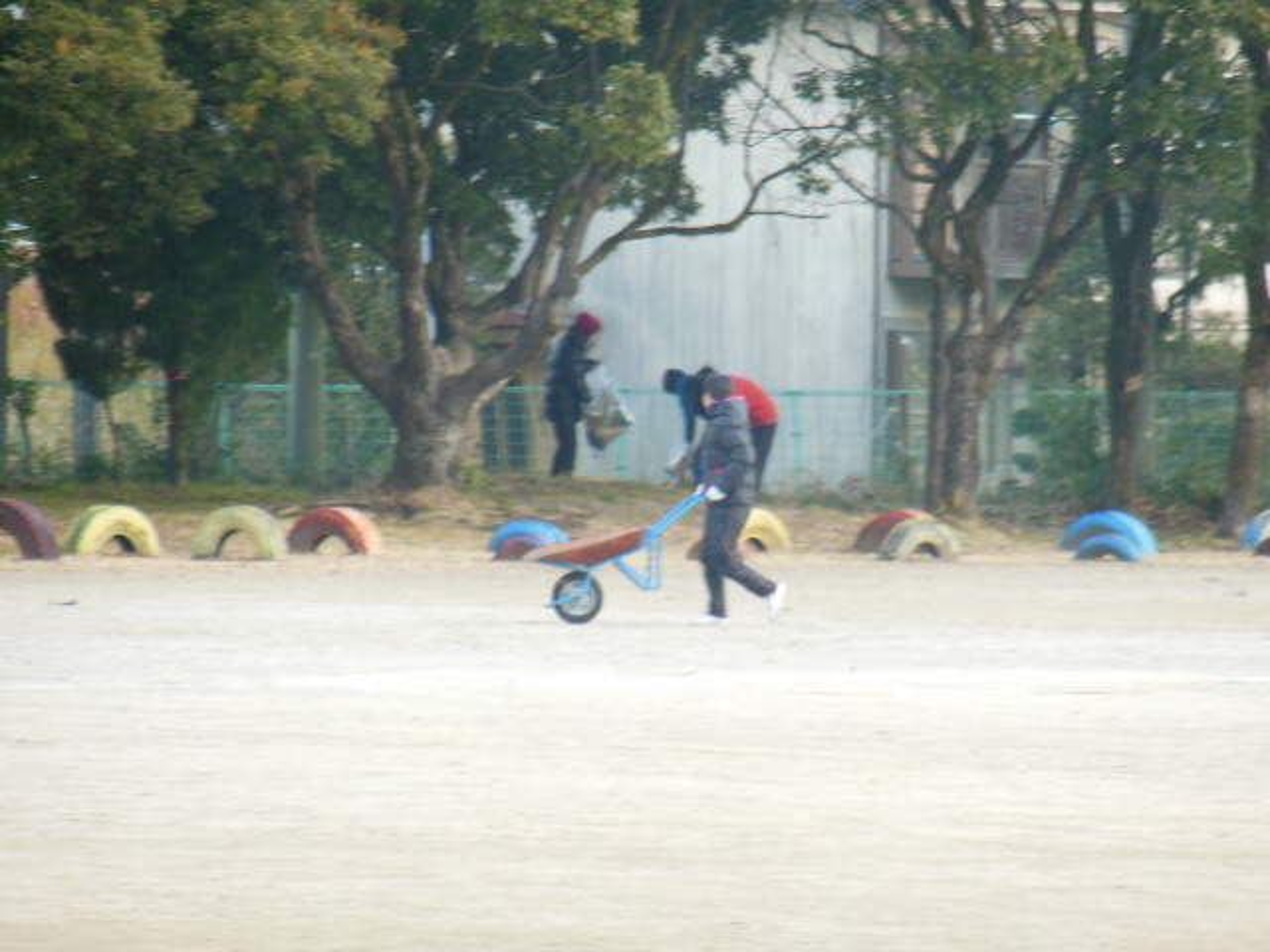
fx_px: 16656
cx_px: 635
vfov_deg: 3.3
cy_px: 476
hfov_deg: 4.4
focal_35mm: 454
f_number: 5.9
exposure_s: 1/125
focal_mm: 81
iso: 400
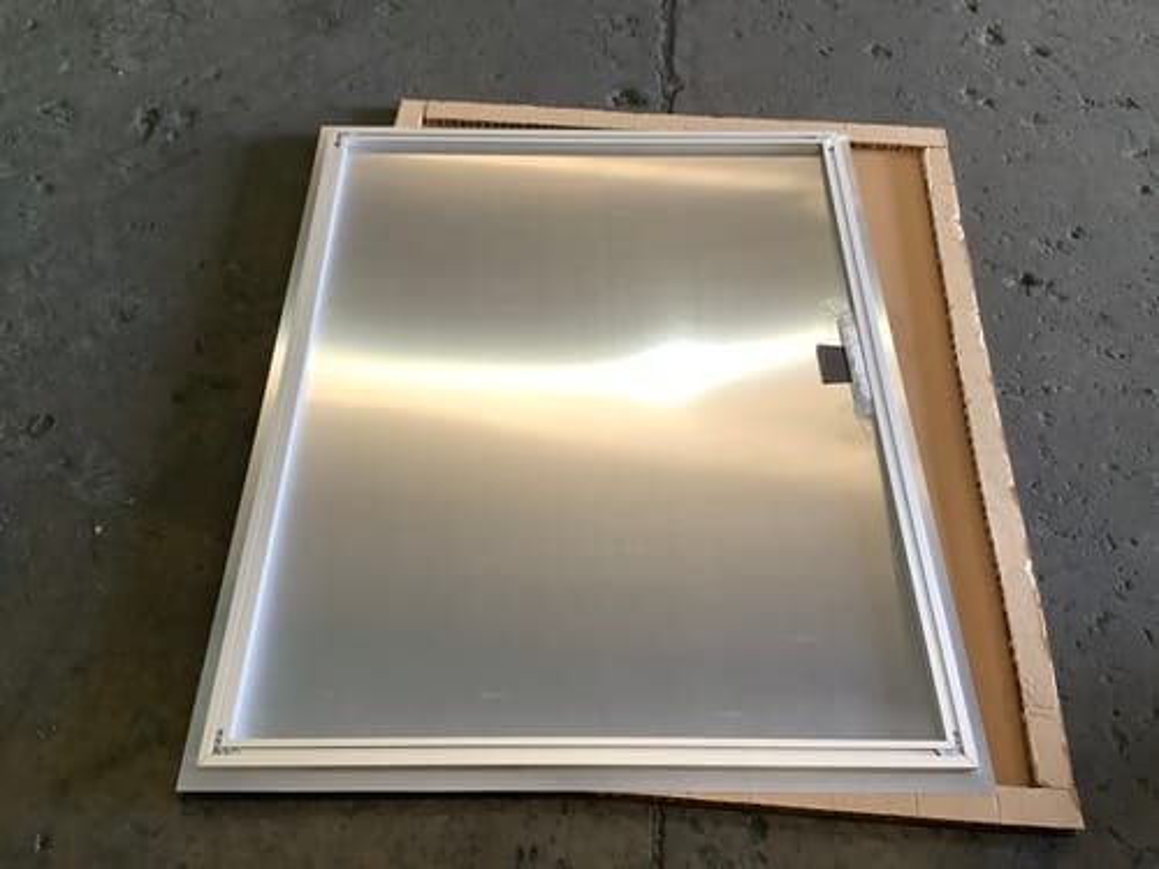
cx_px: 580
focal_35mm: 31
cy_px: 434
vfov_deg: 45.4
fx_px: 1038
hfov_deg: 58.4
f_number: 2.4
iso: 160
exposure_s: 1/50
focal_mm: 3.3
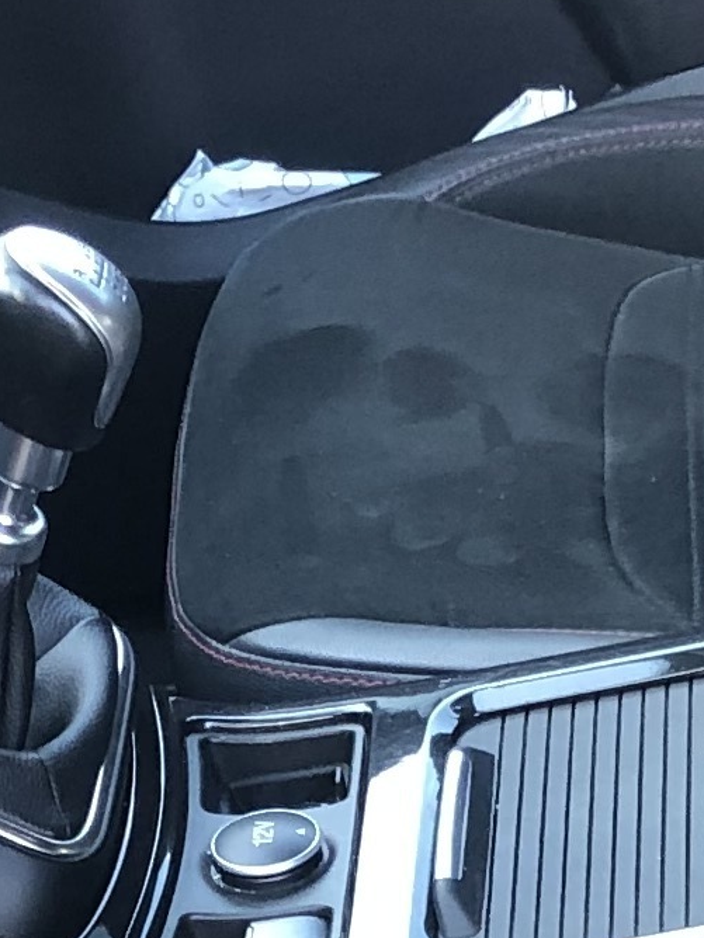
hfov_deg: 8.8
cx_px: 298
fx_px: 4583
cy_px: 1306
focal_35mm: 169
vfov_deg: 11.3
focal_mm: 4
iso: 40
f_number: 1.8
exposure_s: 1/24
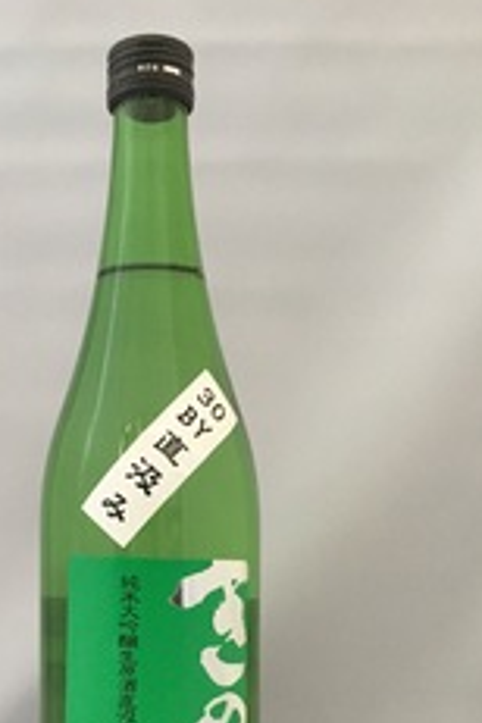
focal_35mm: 47
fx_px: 944
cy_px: 554
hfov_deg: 28.4
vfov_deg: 40.6
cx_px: 147
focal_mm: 4.15
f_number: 2.2
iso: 250
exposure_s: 1/15
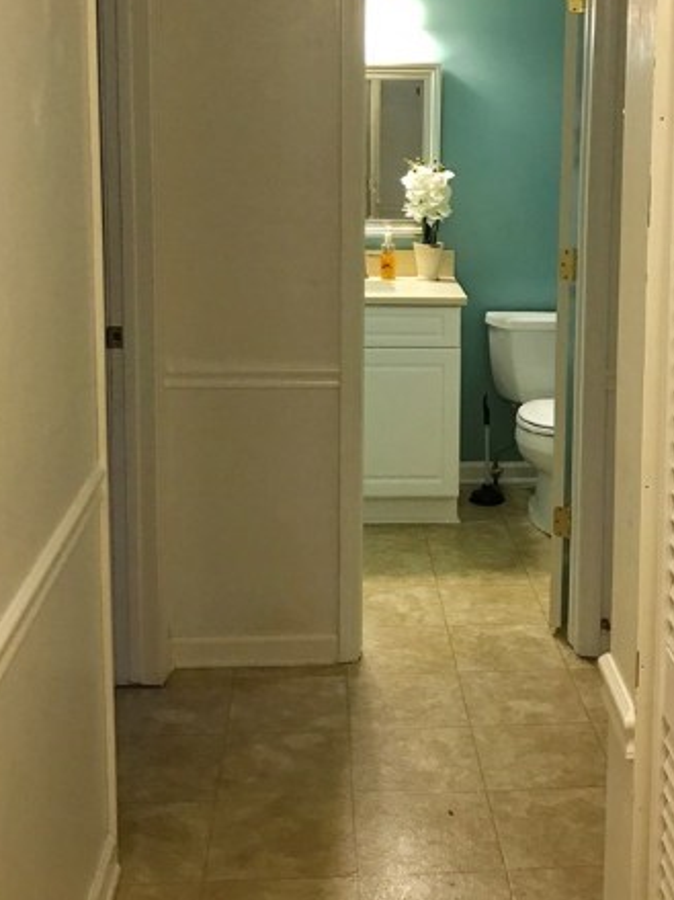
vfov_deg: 38.3
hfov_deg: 29.6
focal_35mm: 49
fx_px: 1273
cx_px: 379
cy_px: 277
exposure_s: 1/30
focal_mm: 3.99
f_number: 1.8
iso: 40
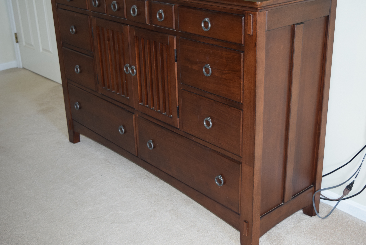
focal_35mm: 46
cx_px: 183
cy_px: 122
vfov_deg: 29.0
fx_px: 473
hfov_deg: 42.3
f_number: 4.2
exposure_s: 1/60
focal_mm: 31
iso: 800
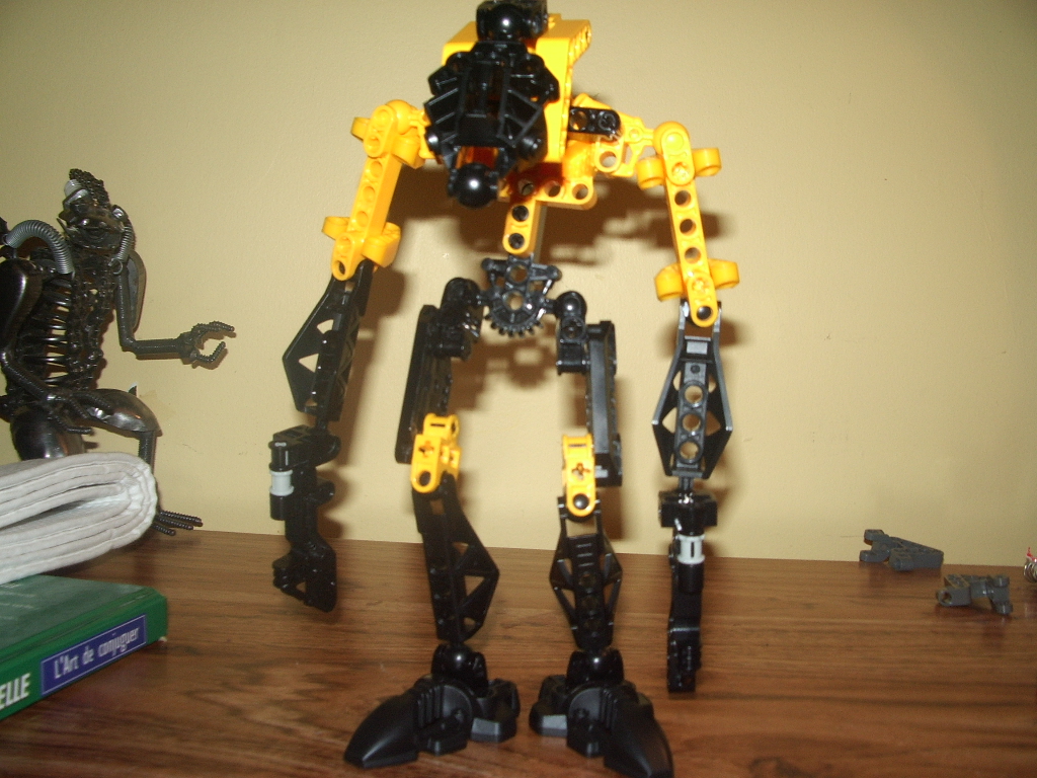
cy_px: 389
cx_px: 518
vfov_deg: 40.7
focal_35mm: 35
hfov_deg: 52.6
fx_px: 1049
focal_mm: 5.8
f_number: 4.3
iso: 100
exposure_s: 1/40
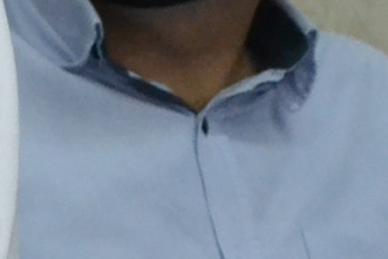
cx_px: -492
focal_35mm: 313
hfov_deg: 6.3
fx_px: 3375
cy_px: -46
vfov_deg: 4.4
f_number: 7.1
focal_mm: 30
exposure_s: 1/160
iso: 3200
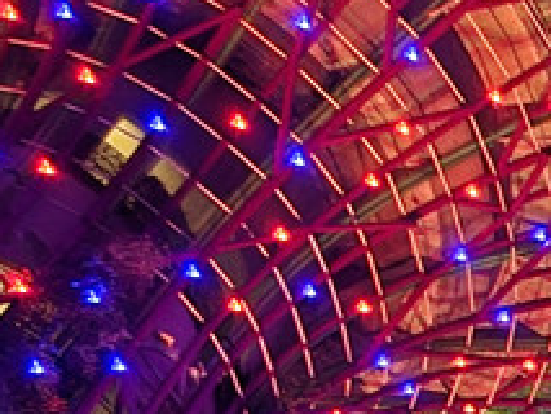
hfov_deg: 13.9
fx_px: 1832
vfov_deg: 11.2
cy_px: 937
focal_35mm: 115
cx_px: 1165
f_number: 1.7
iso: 2500
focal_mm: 6.3
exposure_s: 1/24
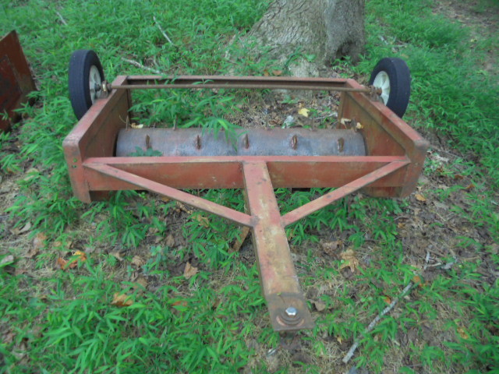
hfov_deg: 67.3
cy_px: 187
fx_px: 375
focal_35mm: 26
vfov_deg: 53.1
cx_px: 250
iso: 100
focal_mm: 4.6
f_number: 3.5
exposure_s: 1/30
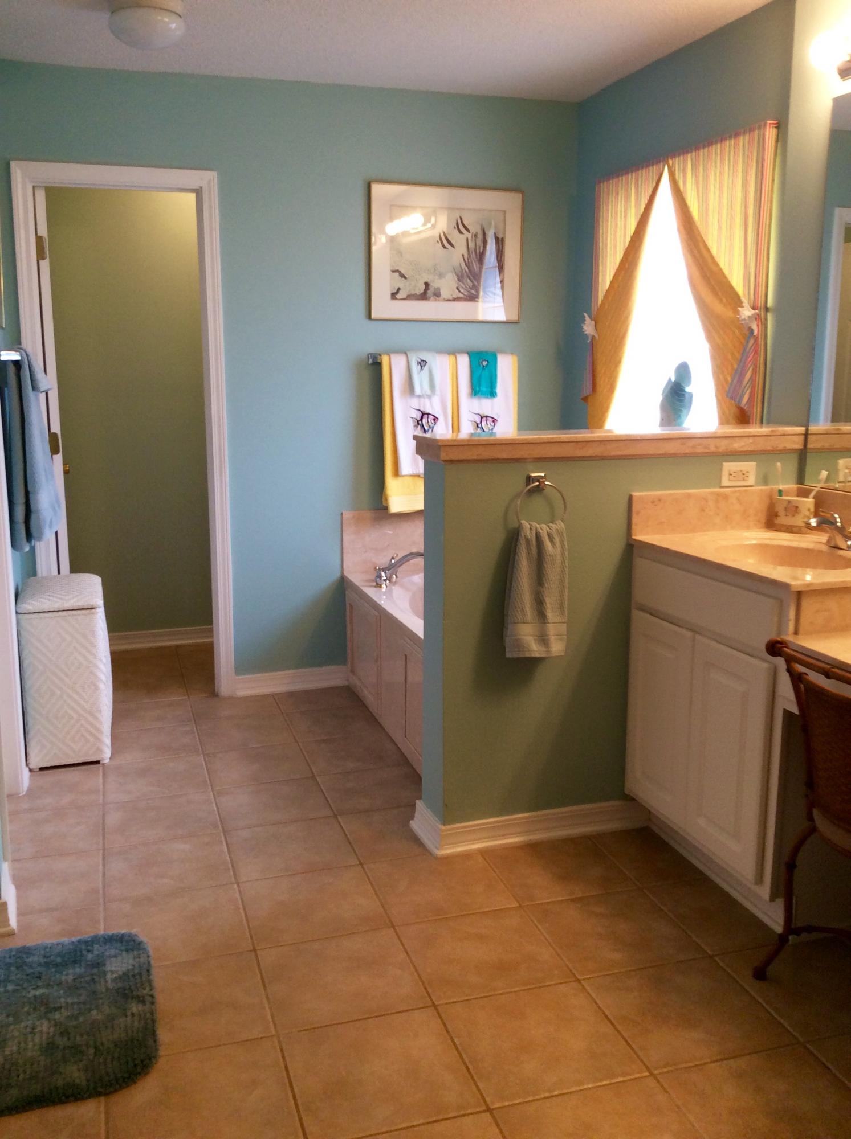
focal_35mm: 32
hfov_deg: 44.0
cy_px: 570
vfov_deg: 56.9
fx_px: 1052
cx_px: 426
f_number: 2.4
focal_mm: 3.3
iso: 64
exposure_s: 1/24
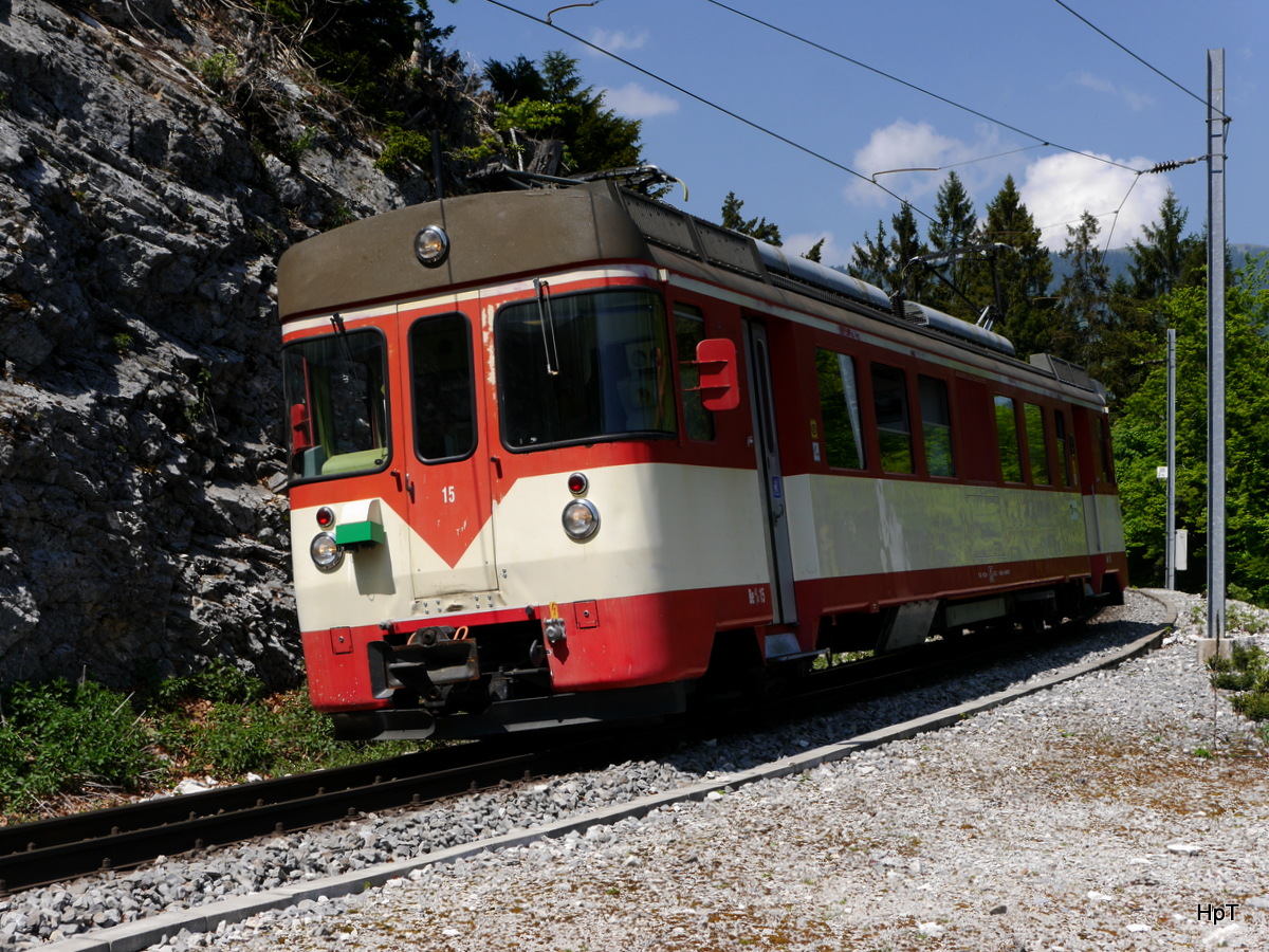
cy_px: 476
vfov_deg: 26.1
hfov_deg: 34.3
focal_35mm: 56
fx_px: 2053
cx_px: 634
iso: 160
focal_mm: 28
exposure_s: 1/320
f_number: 9
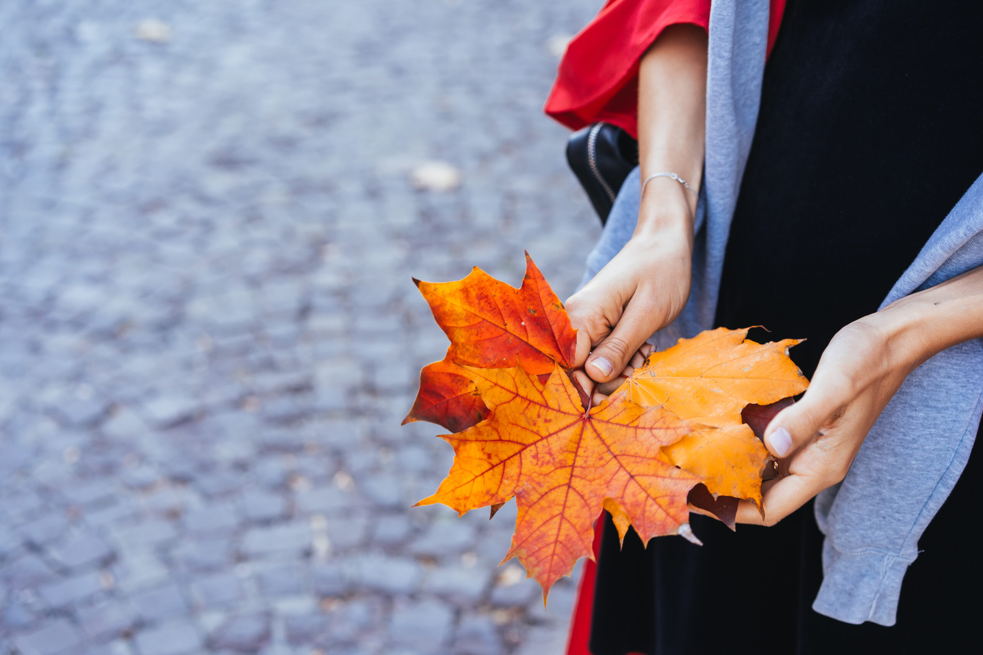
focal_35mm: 55
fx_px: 1502
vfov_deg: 24.6
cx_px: 492
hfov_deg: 36.2
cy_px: 328
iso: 200
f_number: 3.5
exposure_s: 1/200
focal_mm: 55
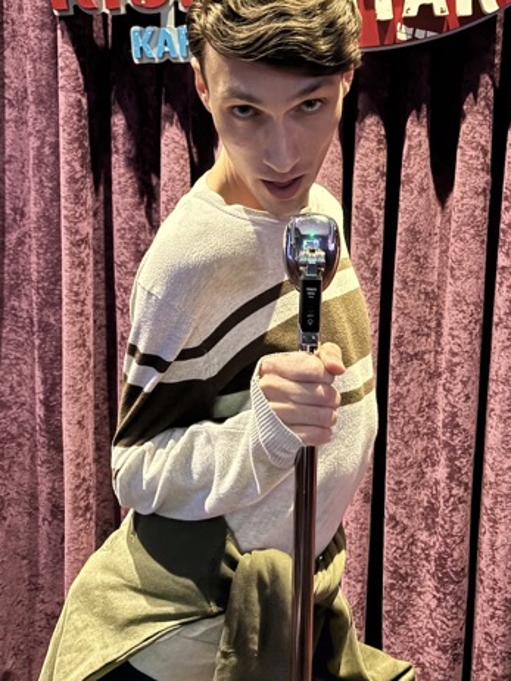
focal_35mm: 36
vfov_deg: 50.9
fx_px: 708
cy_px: 259
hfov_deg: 39.6
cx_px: 283
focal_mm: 5.96
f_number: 1.6
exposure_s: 1/24
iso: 1000
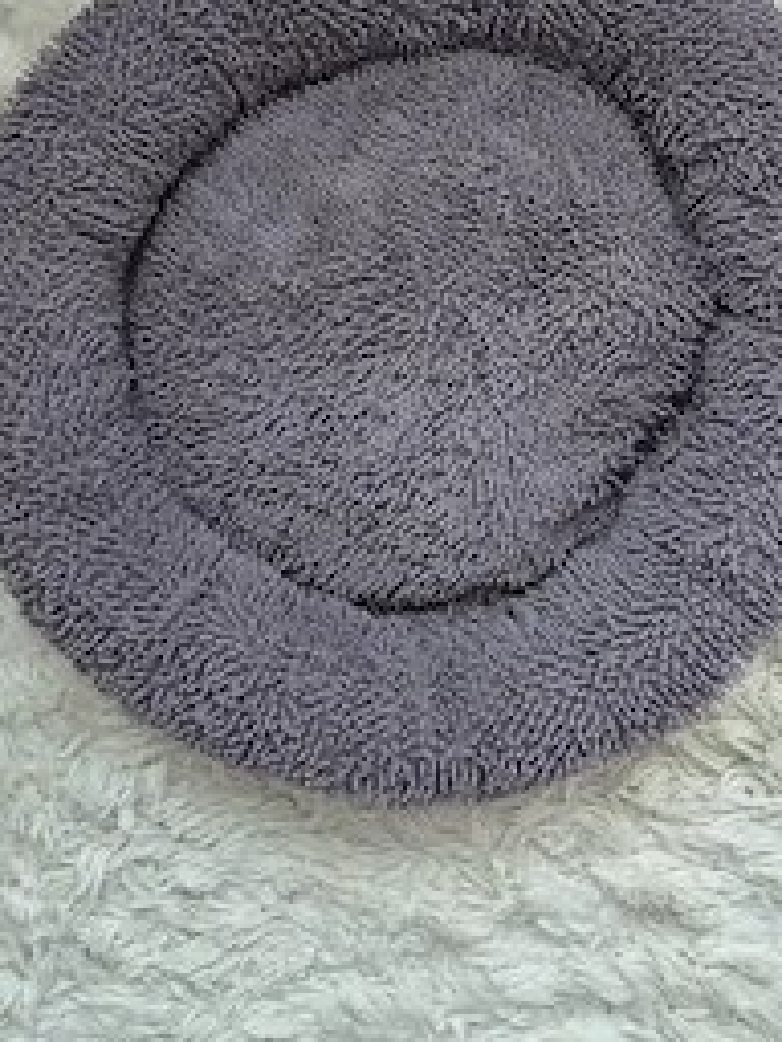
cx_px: 448
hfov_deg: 39.6
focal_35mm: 36
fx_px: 1084
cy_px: 273
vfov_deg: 49.5
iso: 320
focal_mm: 5.4
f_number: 1.8
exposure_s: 1/100
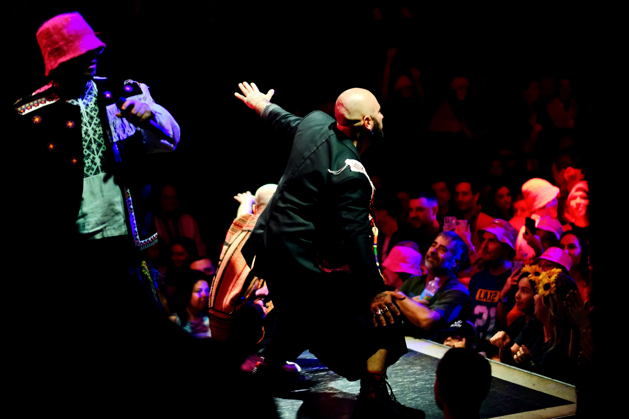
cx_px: 314
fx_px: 1468
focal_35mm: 84
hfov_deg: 24.2
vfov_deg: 16.3
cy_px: 210
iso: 3200
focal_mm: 56
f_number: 1.2
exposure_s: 1/800
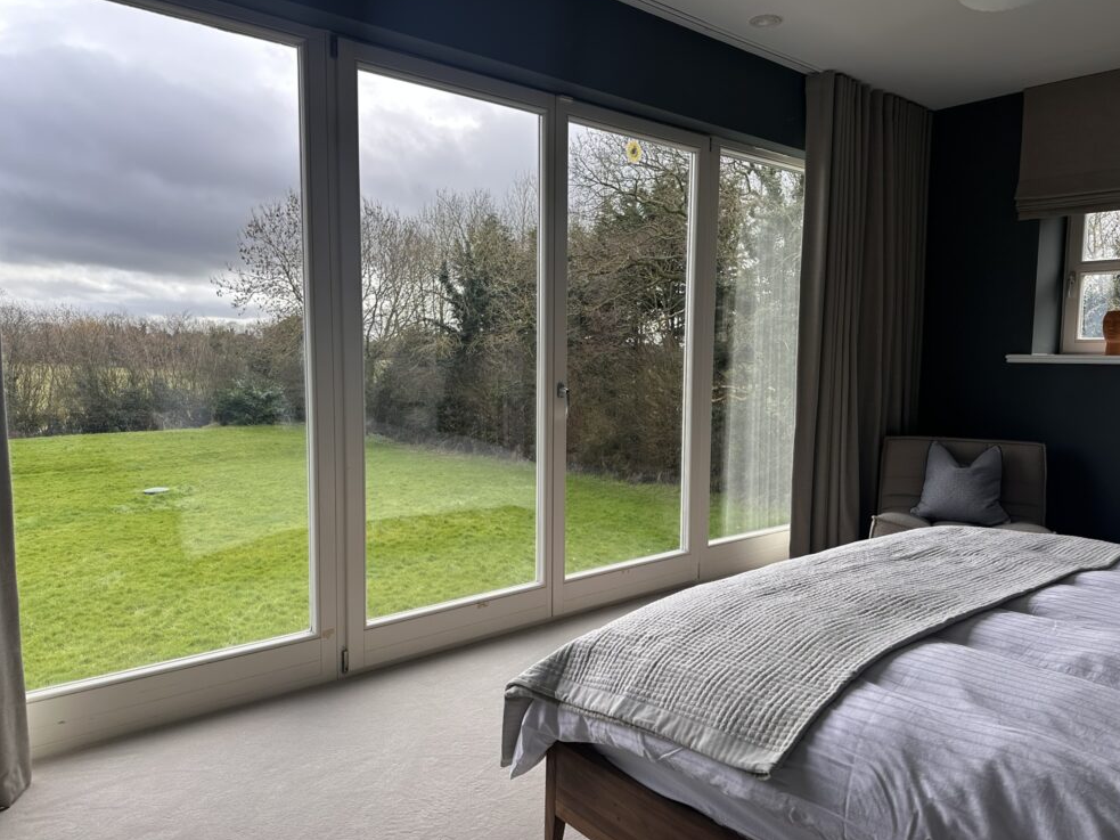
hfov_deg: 69.4
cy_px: 425
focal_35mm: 25
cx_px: 582
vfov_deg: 54.9
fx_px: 809
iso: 80
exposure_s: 1/650
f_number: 1.78
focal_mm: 6.86
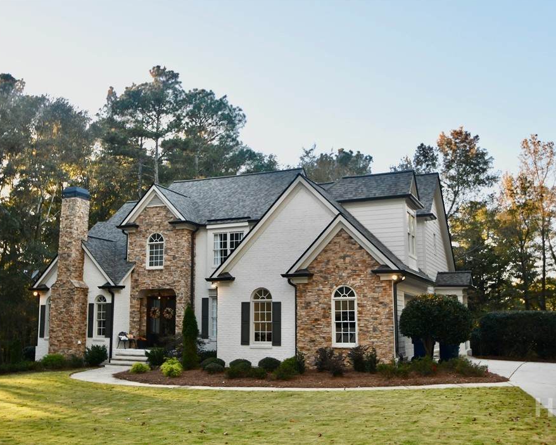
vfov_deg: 41.1
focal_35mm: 36
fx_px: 592
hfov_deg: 50.3
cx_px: 274
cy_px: 226
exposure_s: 1/200
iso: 200
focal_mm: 21
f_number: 4.5
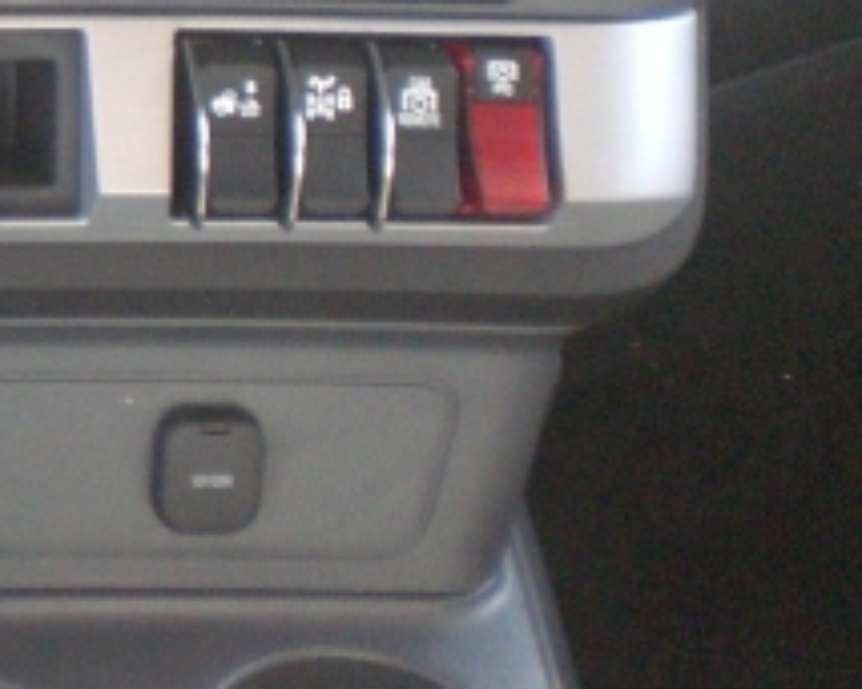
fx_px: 2831
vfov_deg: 13.3
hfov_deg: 16.4
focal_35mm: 111
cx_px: -246
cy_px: -246
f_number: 3.1
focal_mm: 6.3
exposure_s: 1/125
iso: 400
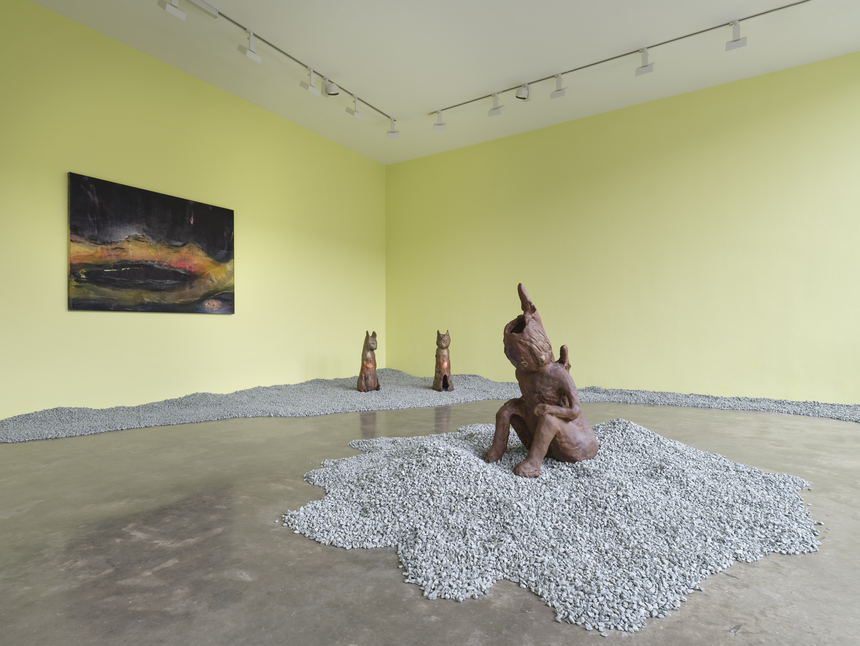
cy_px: 323
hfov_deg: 87.7
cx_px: 430
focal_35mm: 18
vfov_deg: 71.6
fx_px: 447
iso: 100
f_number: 11
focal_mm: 23
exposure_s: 1/1.59
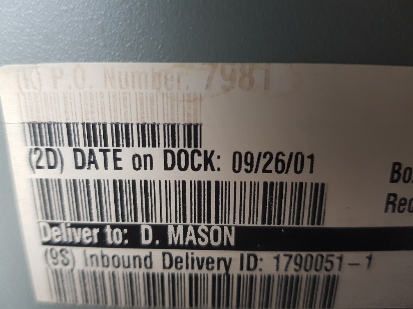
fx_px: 310
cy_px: 154
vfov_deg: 53.1
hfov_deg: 67.3
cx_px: 206
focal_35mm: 26
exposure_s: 1/120
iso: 125
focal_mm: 4.2
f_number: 1.7
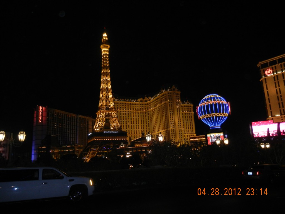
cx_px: 142
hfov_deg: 60.0
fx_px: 247
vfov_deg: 46.8
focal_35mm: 30
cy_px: 107
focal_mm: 5.4
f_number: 3.5
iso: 400
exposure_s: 1/30
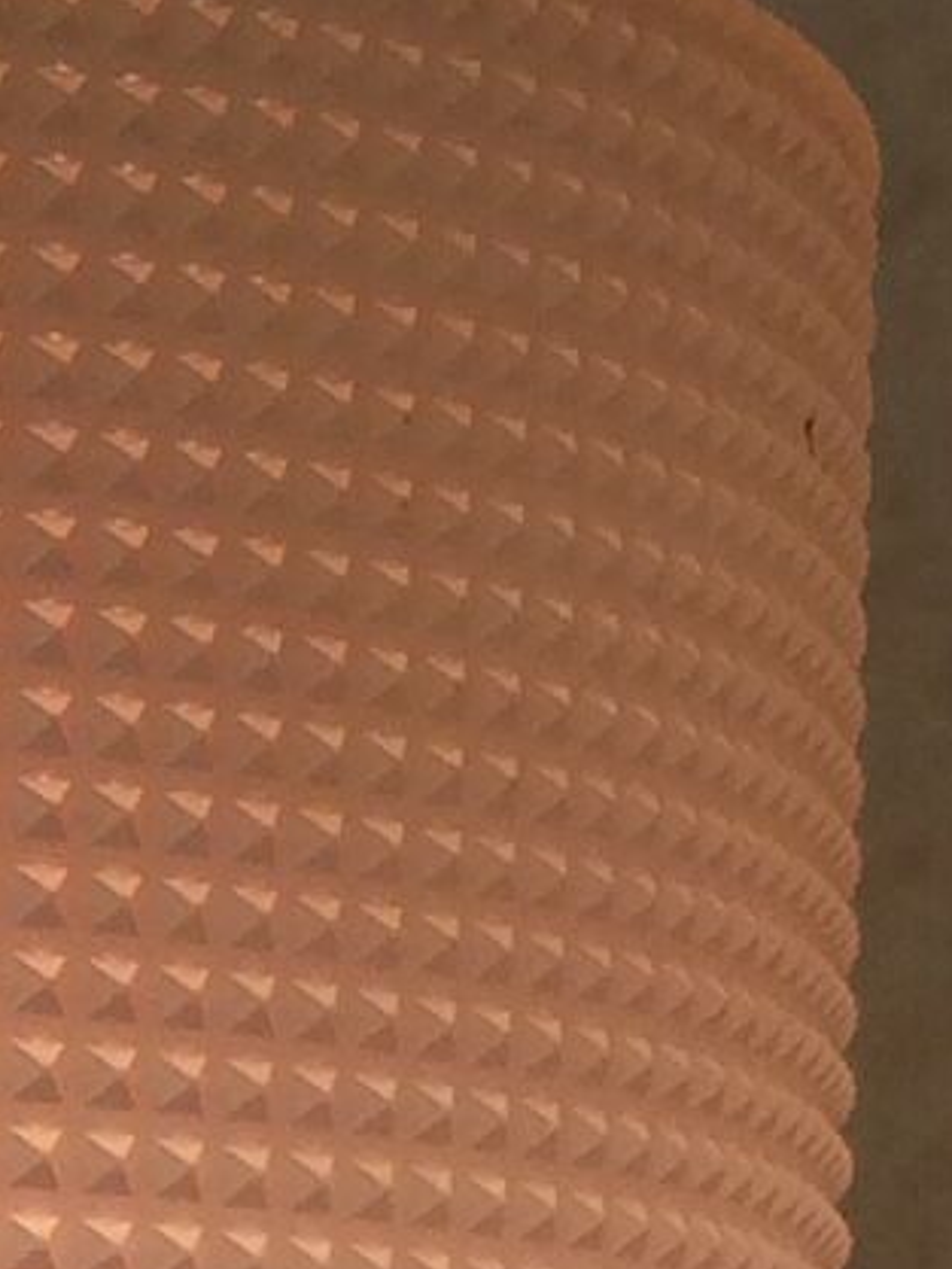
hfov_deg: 6.4
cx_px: -566
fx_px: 8320
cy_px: 3010
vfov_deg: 8.1
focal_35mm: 227
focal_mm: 4.15
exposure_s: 1/146
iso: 32
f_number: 2.2
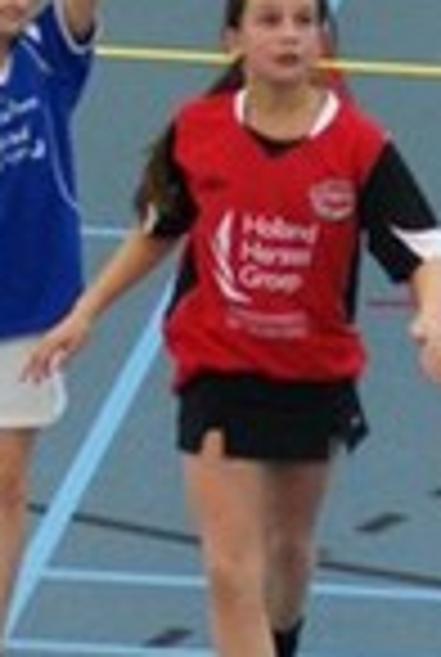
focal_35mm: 471
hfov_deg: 2.9
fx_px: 8622
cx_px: 997
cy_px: 274
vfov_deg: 4.4
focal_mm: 45
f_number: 3.2
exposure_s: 1/200
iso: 800
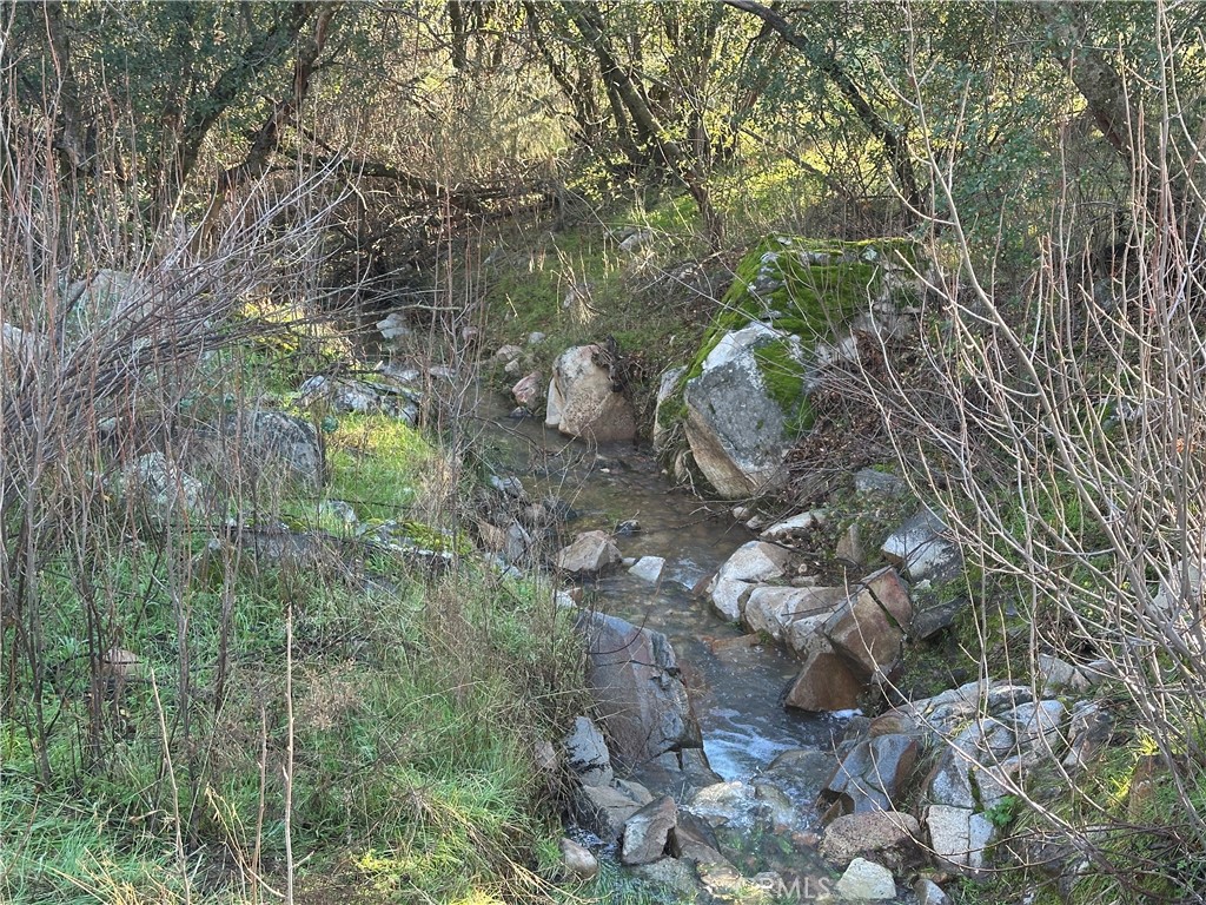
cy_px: 452
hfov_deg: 39.7
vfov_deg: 30.3
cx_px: 603
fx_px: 1672
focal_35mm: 48
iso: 80
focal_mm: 6.86
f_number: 1.78
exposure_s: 1/108
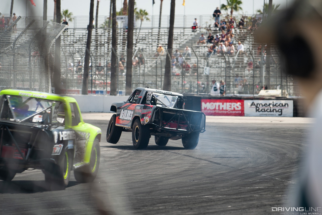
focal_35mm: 185
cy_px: 108
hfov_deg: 11.1
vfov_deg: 7.4
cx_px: 161
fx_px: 1655
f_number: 4
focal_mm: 185
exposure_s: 1/400
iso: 100
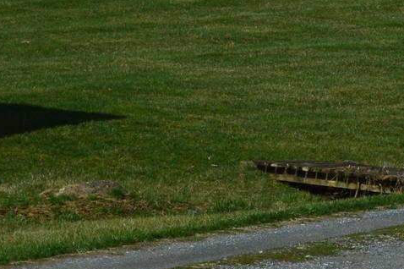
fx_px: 3960
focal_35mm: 353
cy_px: -225
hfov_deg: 5.7
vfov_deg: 3.9
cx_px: 856
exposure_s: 1/500
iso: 160
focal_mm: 55
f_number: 11
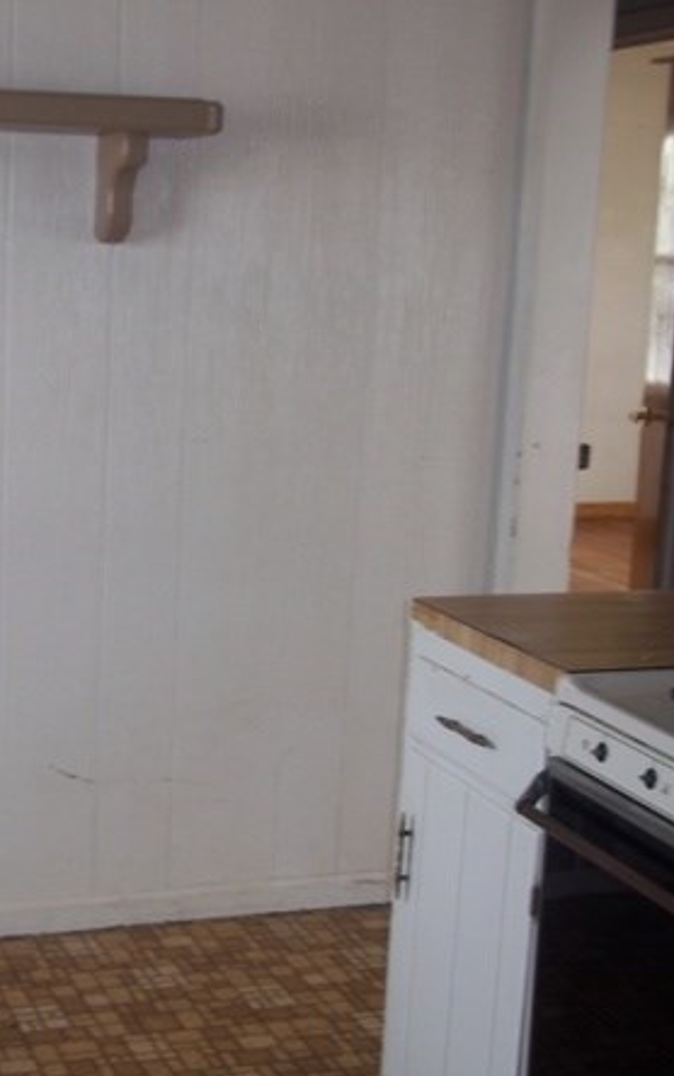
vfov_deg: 36.9
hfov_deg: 22.6
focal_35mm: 55
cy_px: 543
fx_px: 1614
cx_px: -2
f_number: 3.1
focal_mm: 6.5
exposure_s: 1/30
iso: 80
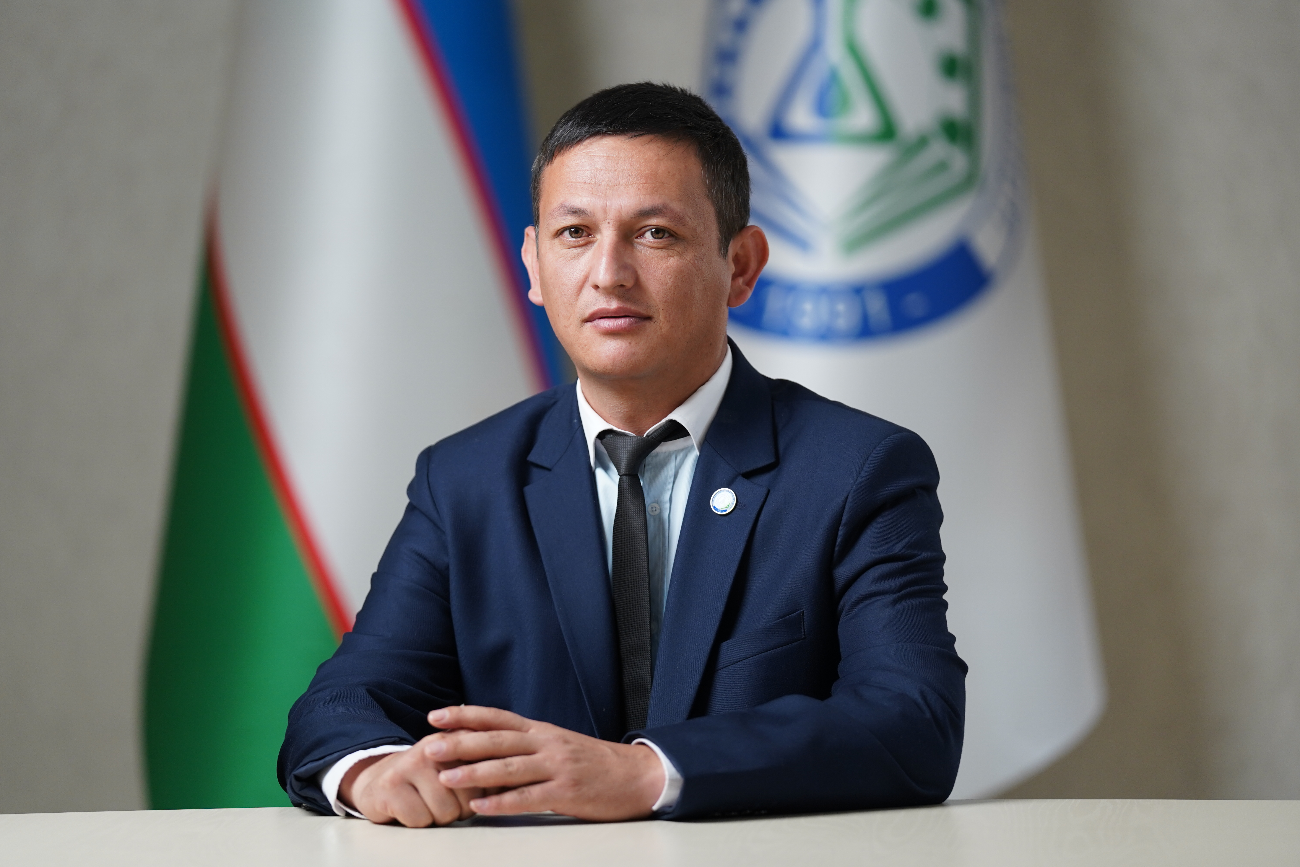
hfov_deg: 13.2
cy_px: 434
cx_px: 650
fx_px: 5597
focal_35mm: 155
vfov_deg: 8.9
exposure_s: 1/160
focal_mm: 155
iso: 800
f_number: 2.8
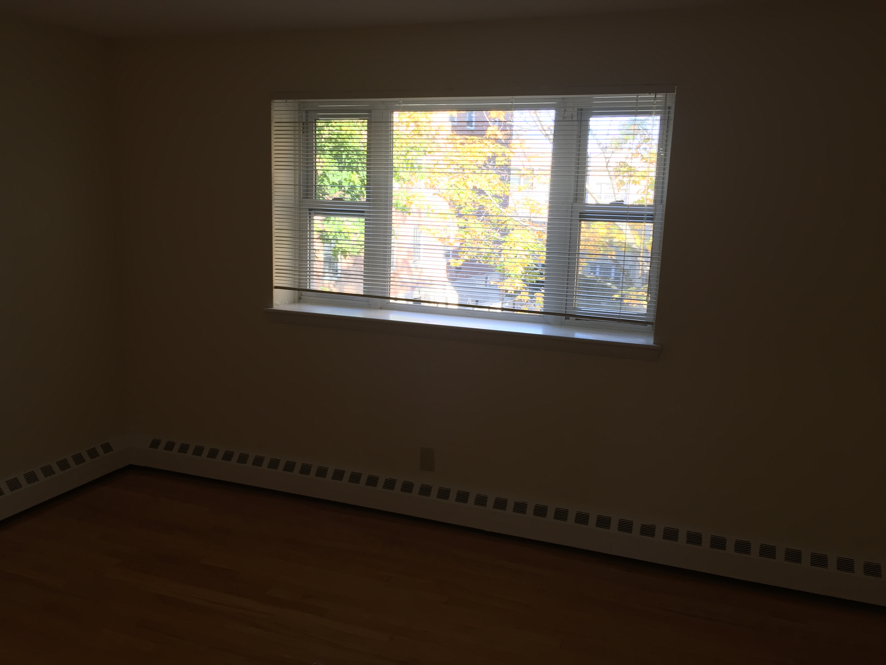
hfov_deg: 61.7
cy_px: 332
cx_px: 443
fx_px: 742
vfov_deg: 48.2
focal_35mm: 29
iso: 40
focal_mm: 4.15
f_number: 2.2
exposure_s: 1/60
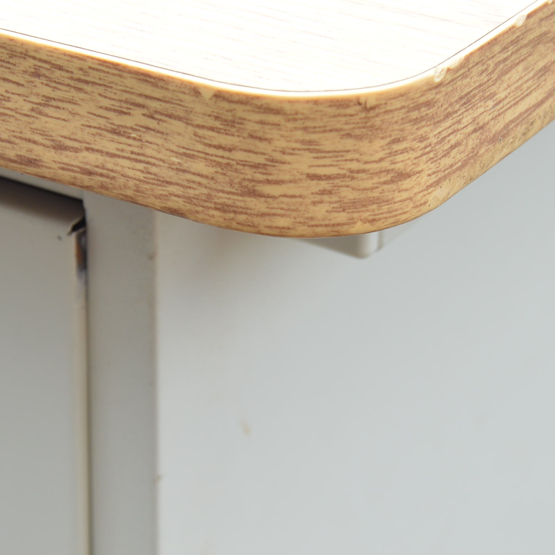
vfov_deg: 11.8
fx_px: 2683
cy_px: 242
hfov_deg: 11.8
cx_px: 212
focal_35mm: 148
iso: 200
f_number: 6.3
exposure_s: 1/160
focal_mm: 55
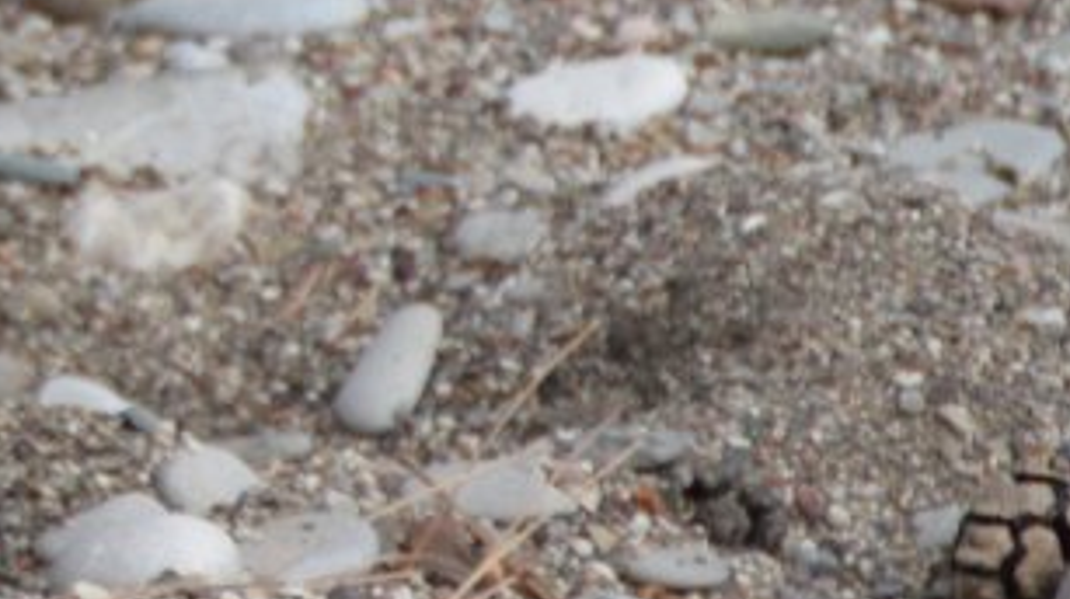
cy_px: -998
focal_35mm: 1394
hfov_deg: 1.5
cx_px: -1481
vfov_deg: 0.9
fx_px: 39513
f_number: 5.6
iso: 400
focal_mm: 170
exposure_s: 1/250
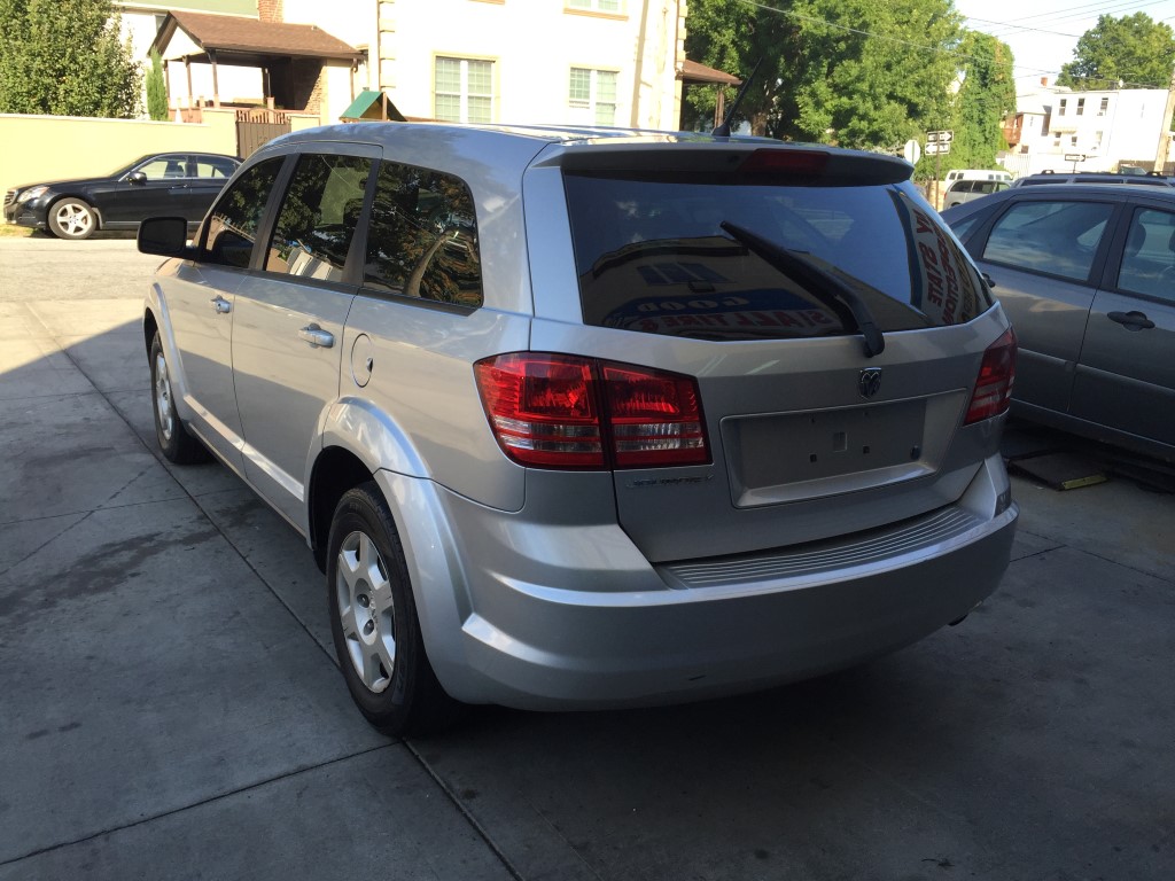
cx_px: 588
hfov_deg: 61.7
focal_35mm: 29
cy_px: 440
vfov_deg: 48.2
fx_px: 984
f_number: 2.2
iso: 32
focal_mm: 4.15
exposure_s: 1/494
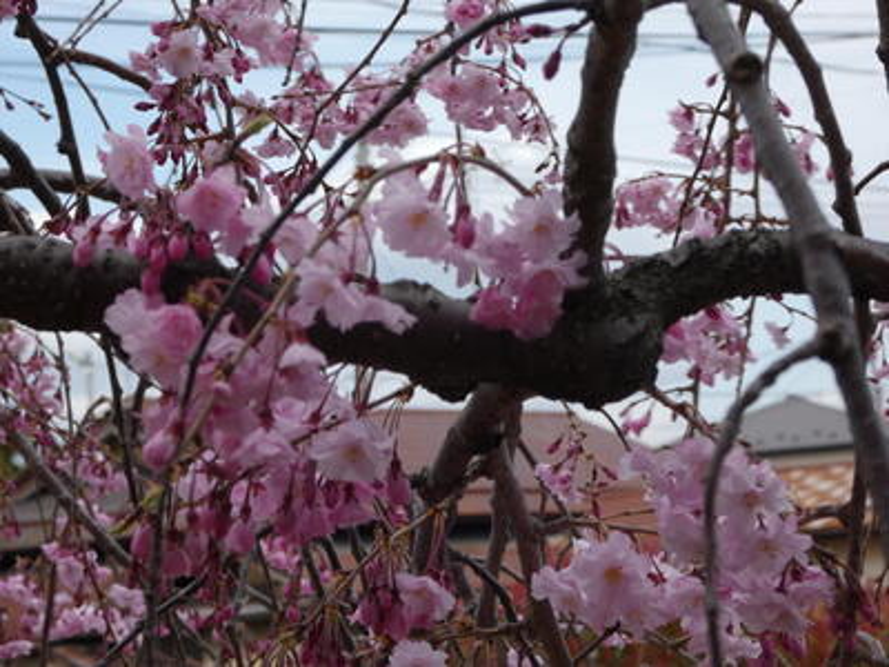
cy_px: 334
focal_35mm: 115
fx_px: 2953
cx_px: 444
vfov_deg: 12.9
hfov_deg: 17.1
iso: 80
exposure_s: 1/250
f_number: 5
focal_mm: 20.5
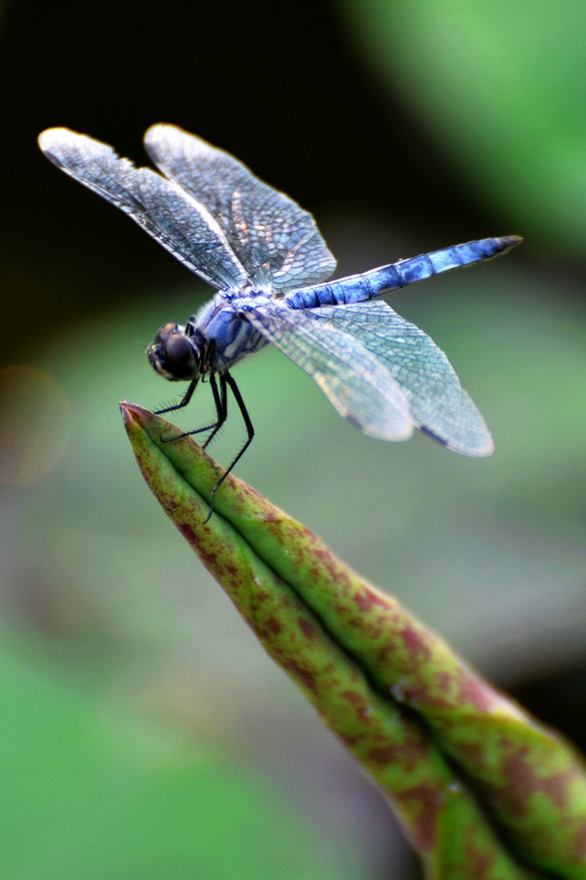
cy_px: 440
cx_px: 293
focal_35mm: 300
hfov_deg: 4.6
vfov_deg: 6.9
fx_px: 7328
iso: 1000
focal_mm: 300
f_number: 5.6
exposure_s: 1/320
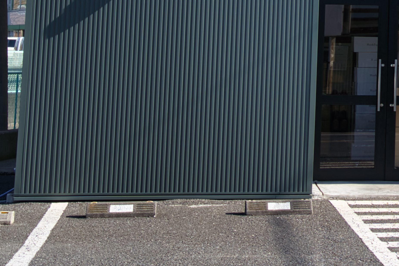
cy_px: -150
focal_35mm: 120
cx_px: 522
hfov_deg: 16.1
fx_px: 1330
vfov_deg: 10.9
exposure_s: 1/125
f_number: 9
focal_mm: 37
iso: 100
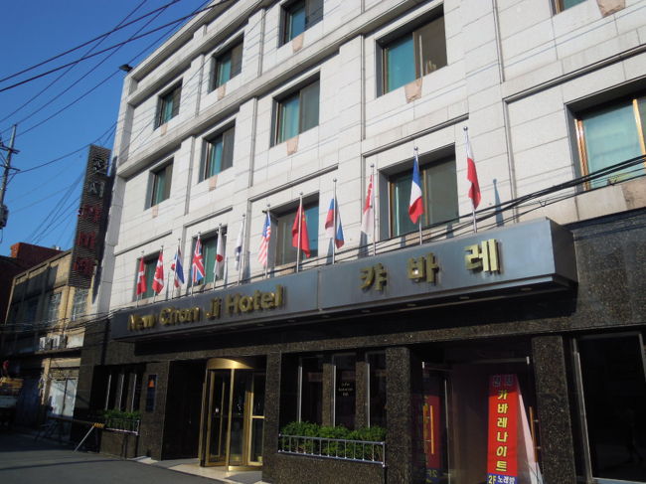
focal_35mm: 28
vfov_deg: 49.7
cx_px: 323
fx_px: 522
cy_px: 242
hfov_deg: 63.5
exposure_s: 1/250
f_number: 7.6
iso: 100
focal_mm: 5
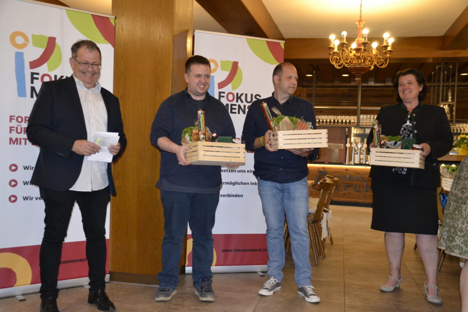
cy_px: 156
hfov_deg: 51.3
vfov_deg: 35.5
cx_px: 234
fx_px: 487
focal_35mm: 38
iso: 2000
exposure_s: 1/60
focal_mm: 25
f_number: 4
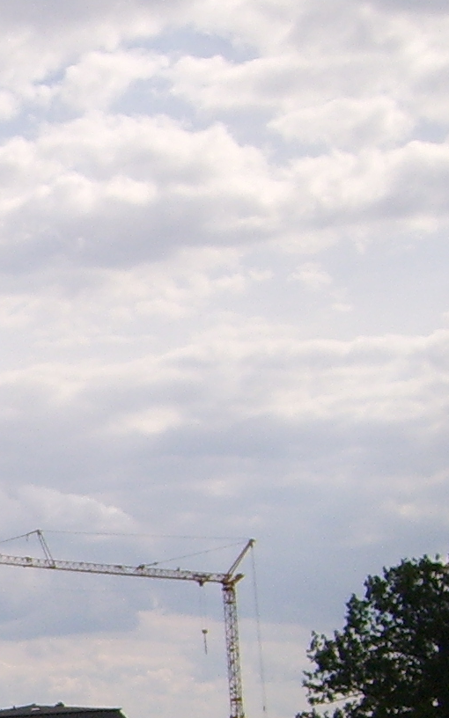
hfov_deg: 9.5
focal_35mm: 128
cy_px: 784
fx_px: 2506
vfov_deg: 15.9
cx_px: -490
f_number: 7.1
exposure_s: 1/500
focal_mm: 5.8
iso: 92
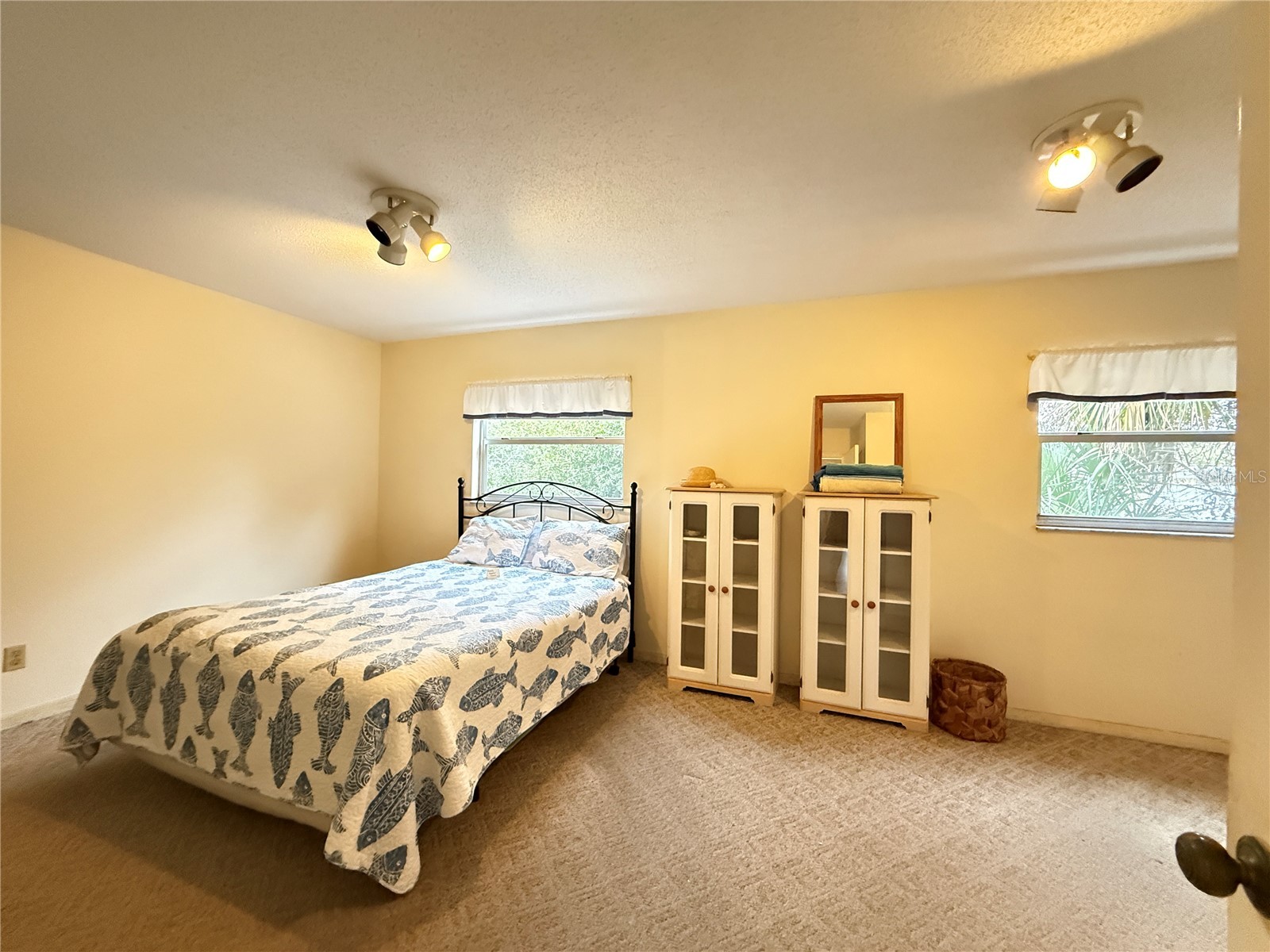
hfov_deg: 102.1
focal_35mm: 14
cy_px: 476
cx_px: 635
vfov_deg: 85.7
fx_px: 514
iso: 1000
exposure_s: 1/40
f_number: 2.2
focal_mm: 2.22
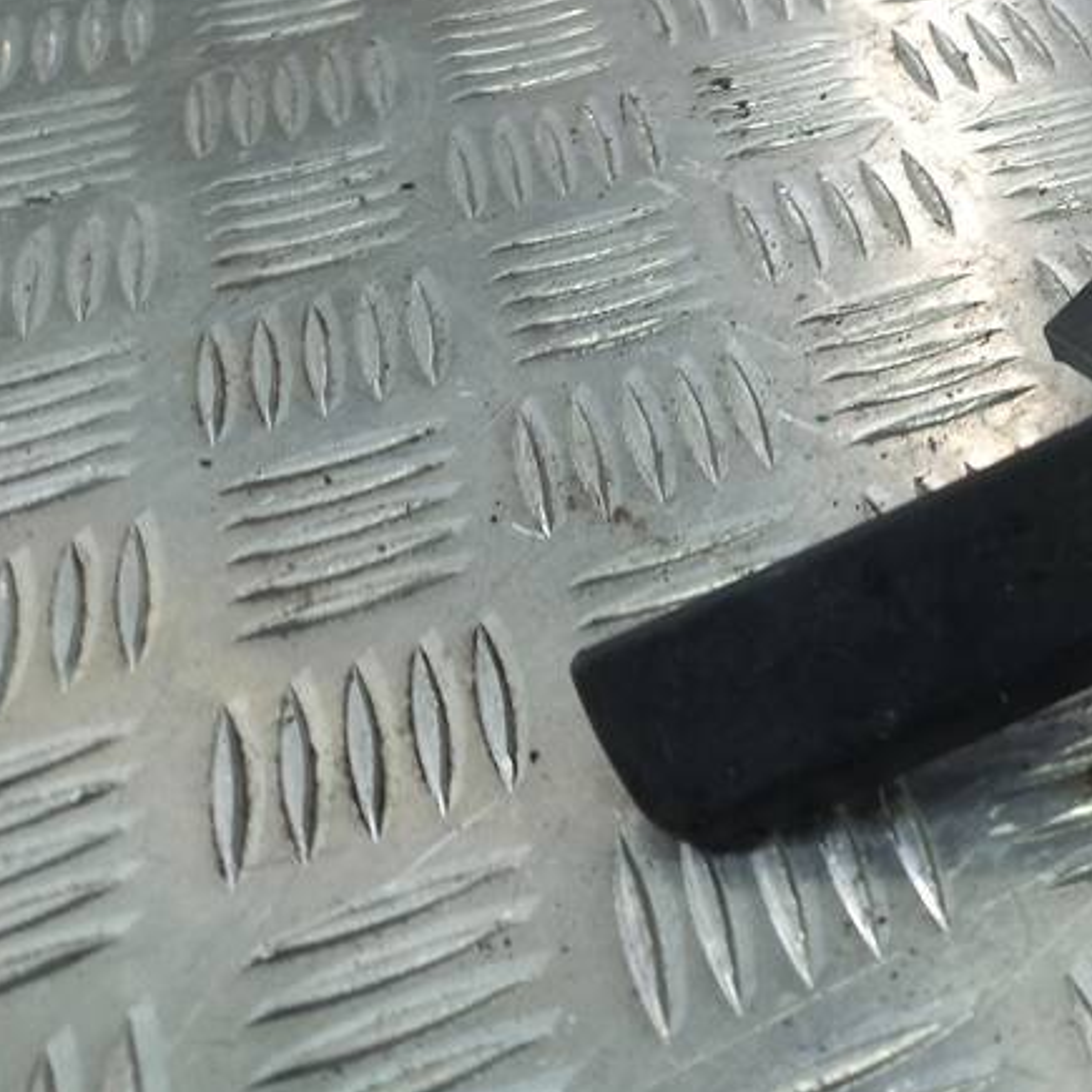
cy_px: 361
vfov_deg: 32.5
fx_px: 1856
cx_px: 1215
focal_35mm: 52
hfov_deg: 29.4
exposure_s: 1/50
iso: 64
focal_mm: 4.6
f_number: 1.8
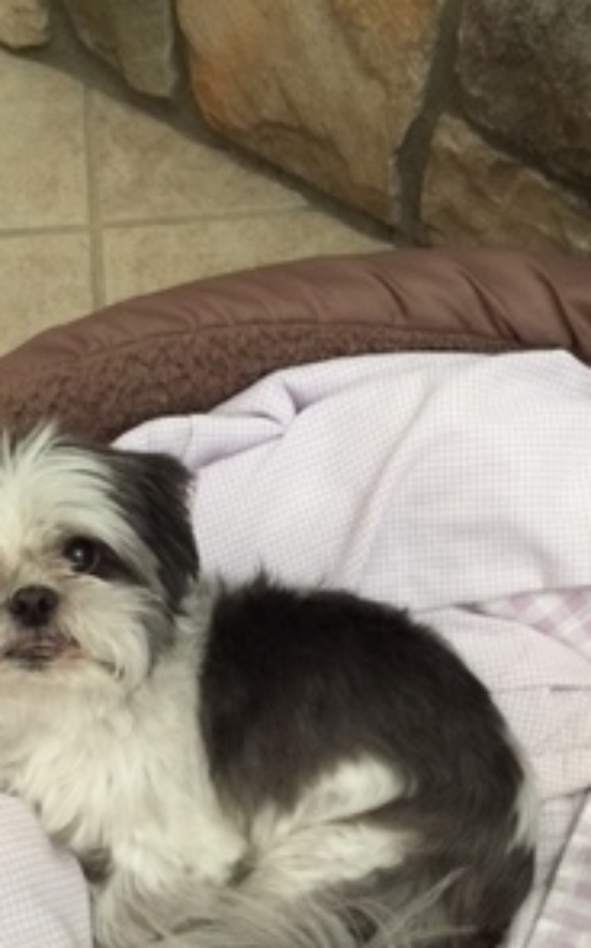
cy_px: 762
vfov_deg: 38.8
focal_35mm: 50
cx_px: 225
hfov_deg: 25.7
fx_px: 1290
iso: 125
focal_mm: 4.15
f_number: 2.2
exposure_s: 1/15
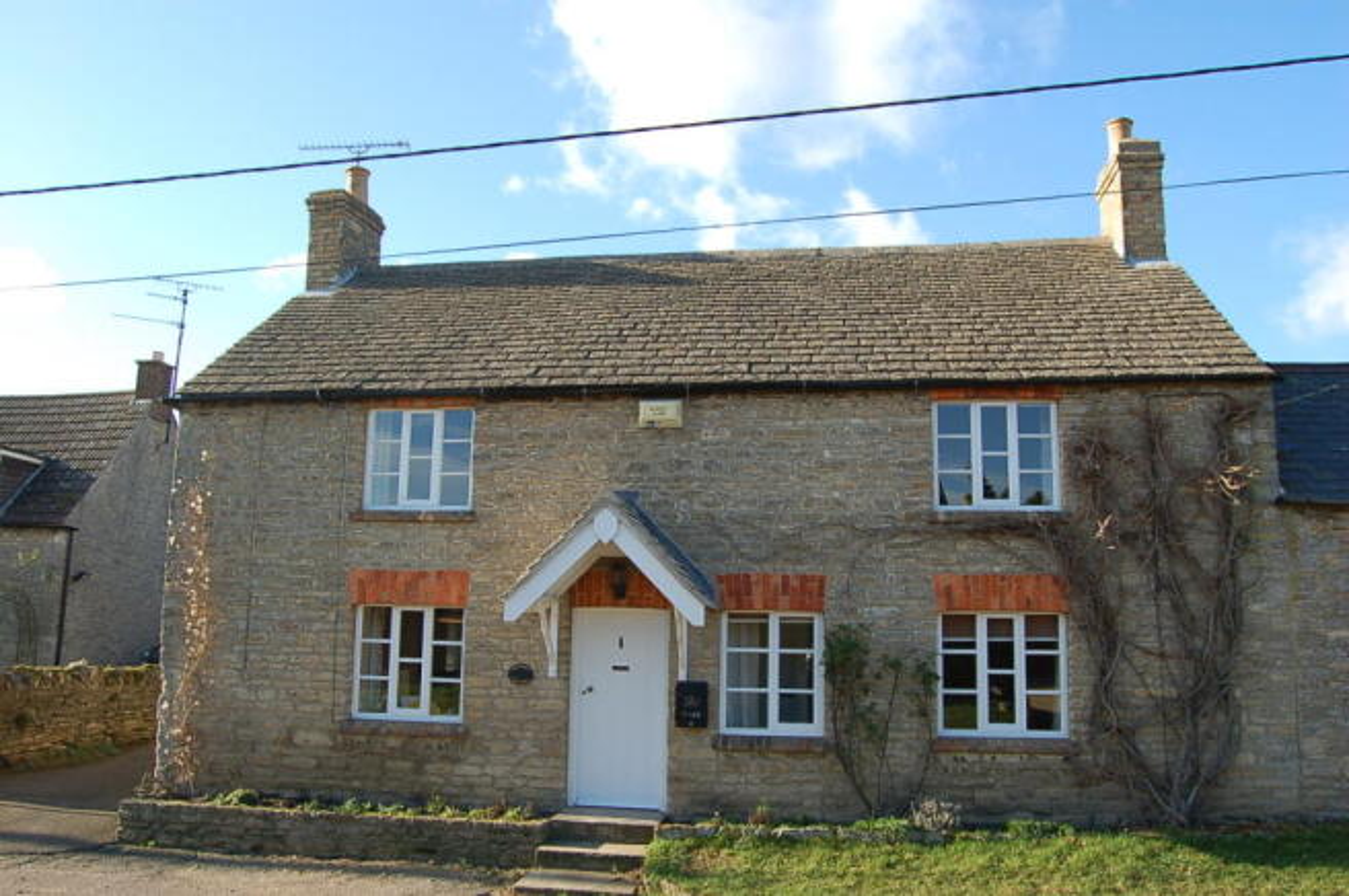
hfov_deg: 67.4
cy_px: 448
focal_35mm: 27
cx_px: 674
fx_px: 1011
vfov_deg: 47.8
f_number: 7.1
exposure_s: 1/200
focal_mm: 18
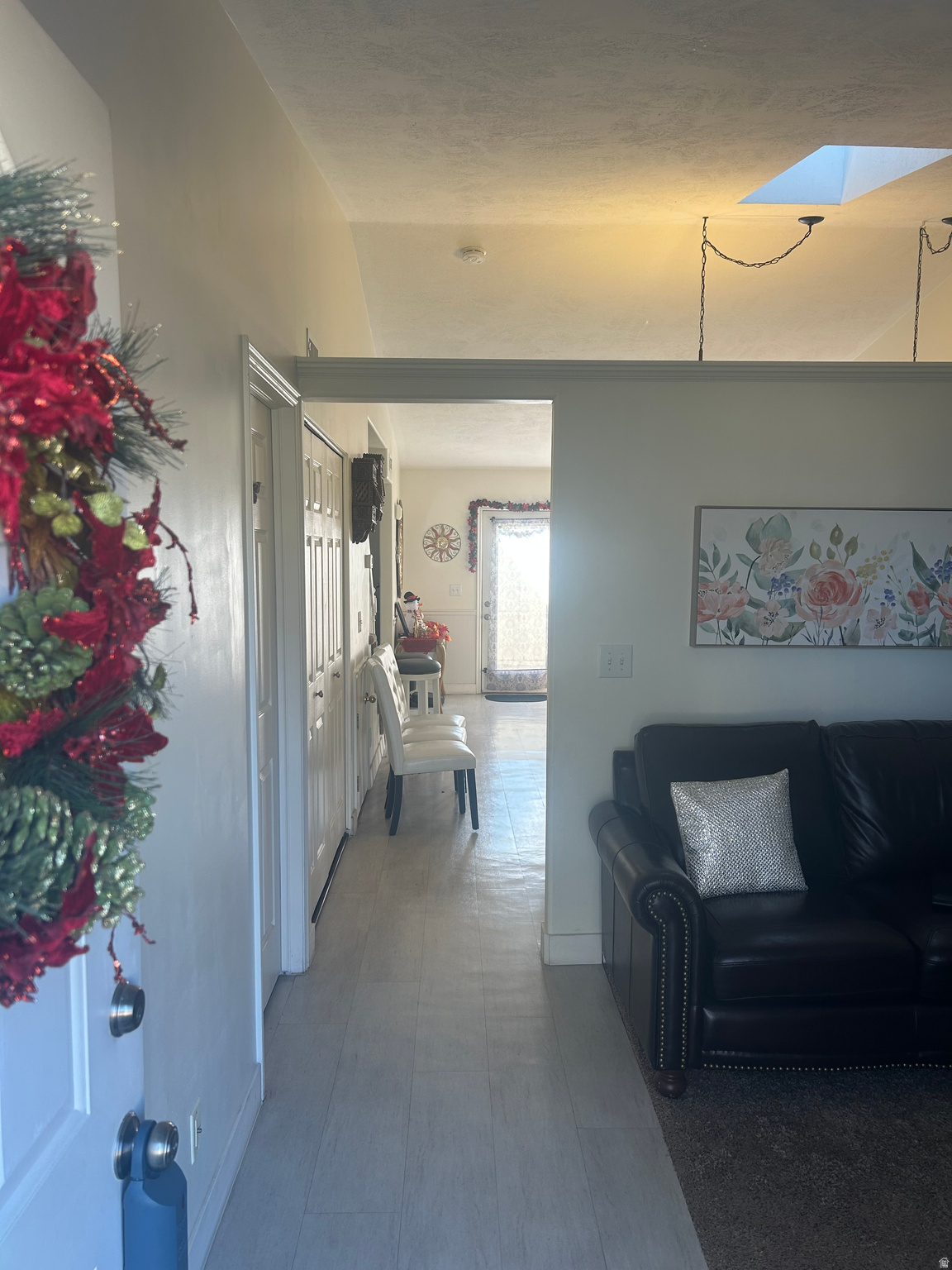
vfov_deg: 67.3
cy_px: 635
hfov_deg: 53.1
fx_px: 953
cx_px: 476
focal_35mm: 26
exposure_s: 1/120
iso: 50
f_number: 1.5
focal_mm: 5.7
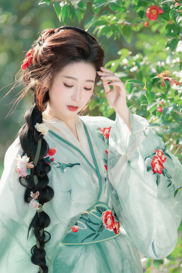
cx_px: 91
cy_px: 136
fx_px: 1009
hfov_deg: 10.3
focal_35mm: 133
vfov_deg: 15.4
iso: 320
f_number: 2.8
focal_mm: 133
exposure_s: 1/400
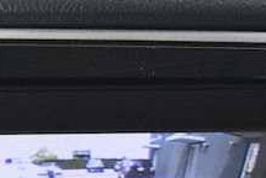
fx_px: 1574
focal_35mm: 213
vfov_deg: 6.2
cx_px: 57
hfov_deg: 9.6
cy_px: 373
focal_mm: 30
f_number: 4.5
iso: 2500
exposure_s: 1/50
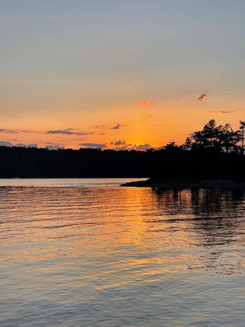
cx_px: 122
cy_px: 164
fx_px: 604
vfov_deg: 30.3
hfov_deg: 22.9
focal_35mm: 64
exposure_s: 1/420
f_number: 2.2
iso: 20
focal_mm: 7.5
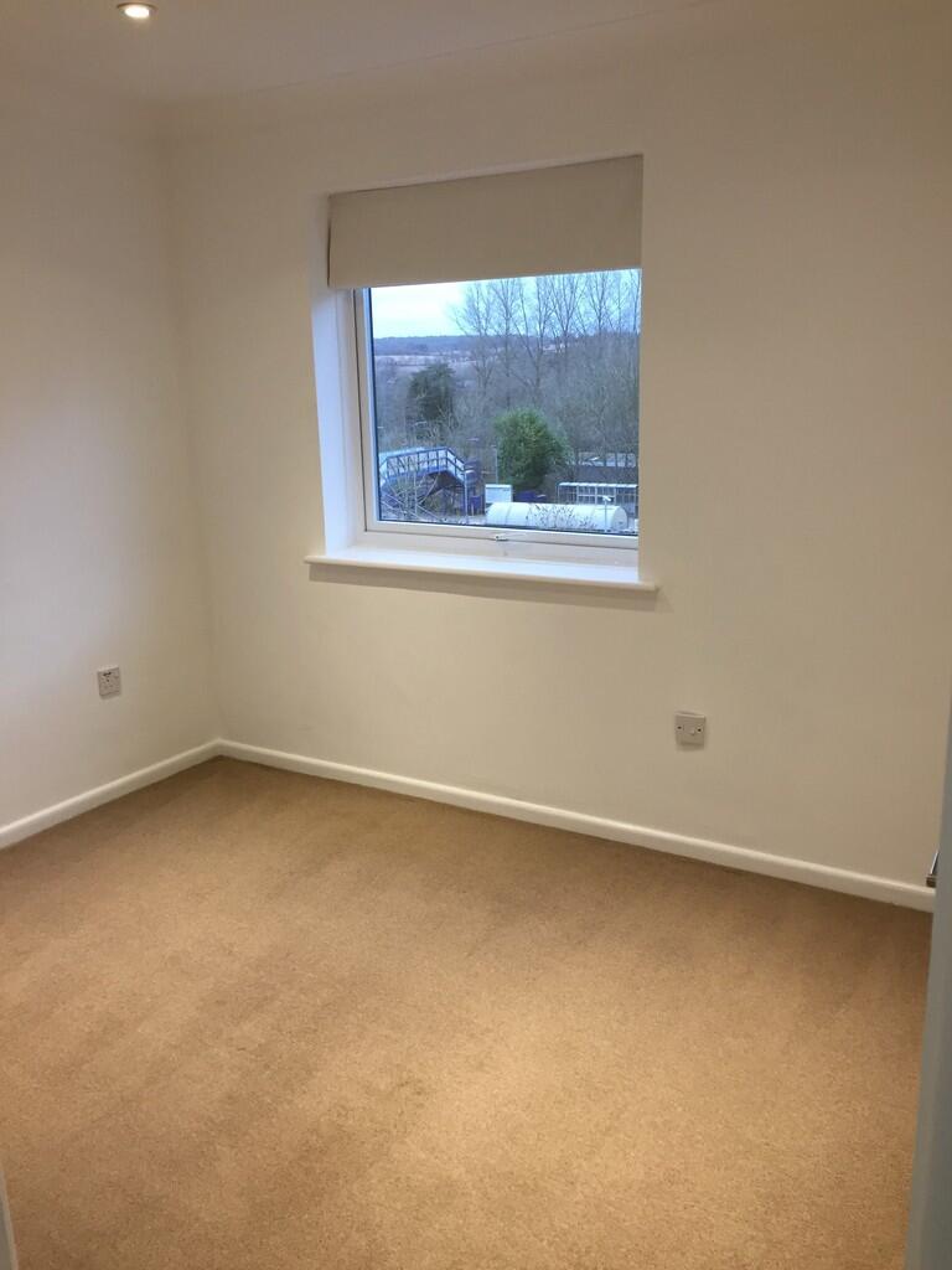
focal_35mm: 29
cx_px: 476
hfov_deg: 48.2
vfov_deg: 61.7
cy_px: 635
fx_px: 1063
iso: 80
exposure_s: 1/33
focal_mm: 4.15
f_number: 2.2
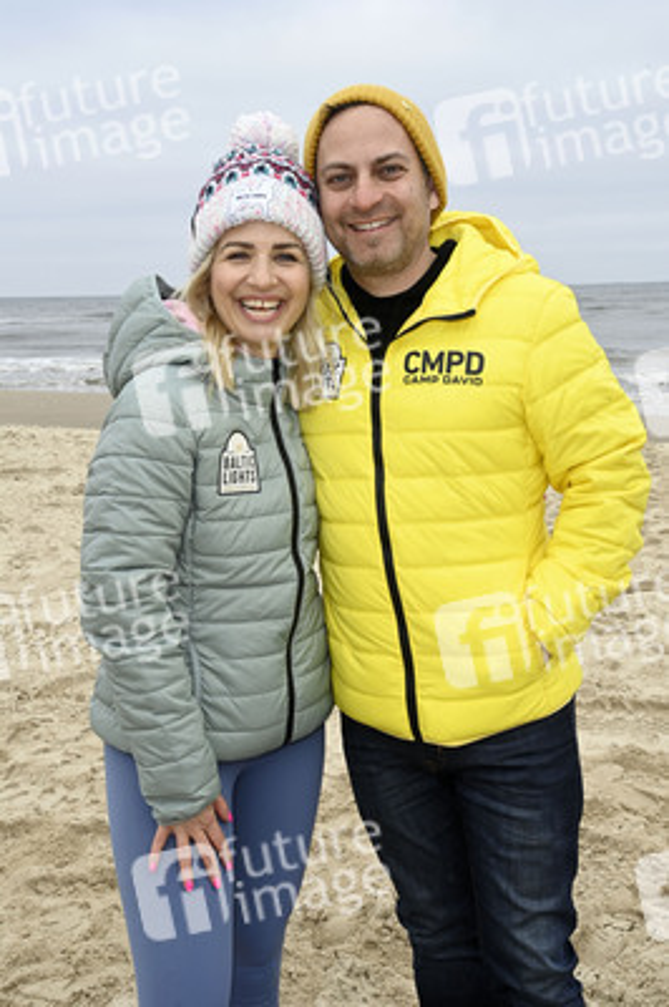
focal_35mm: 48
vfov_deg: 41.1
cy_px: 504
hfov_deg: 28.0
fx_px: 1340
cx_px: 334
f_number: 14
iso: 1000
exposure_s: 1/200
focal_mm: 48
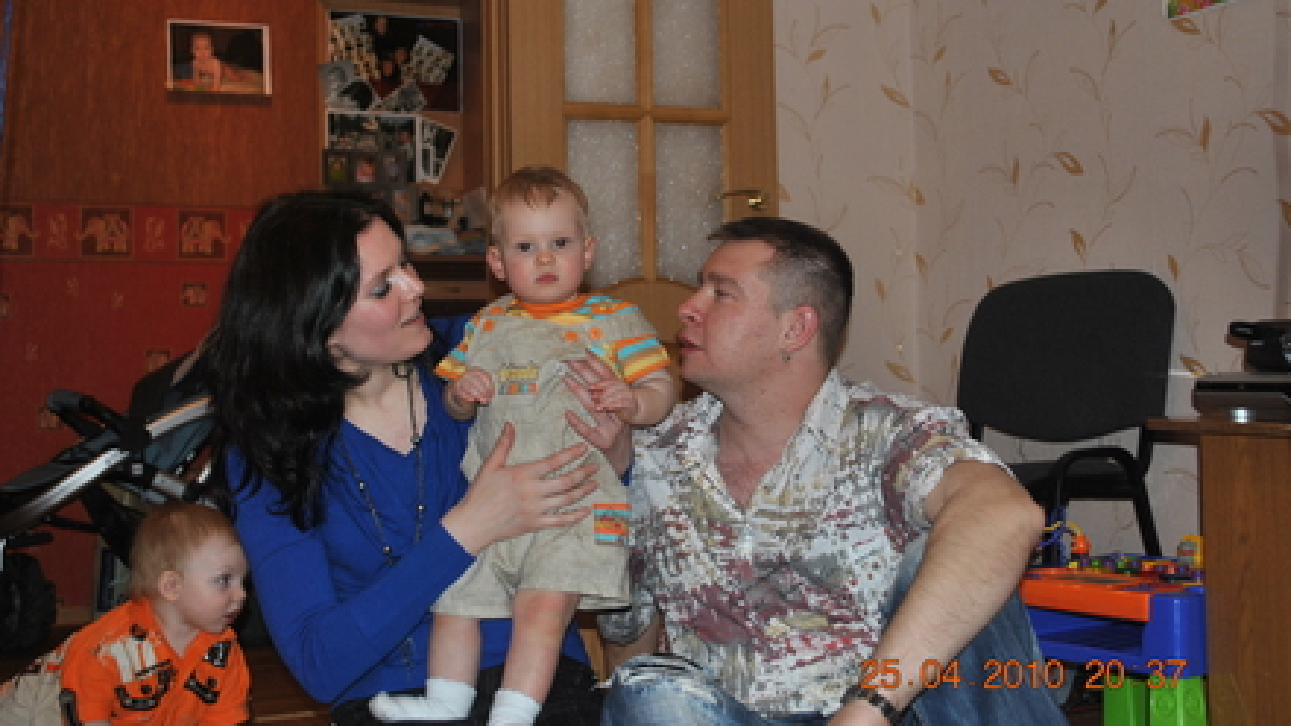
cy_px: 300
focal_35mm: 47
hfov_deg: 44.1
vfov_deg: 25.6
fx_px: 1593
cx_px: 653
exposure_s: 1/60
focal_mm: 29
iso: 200
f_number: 4.5
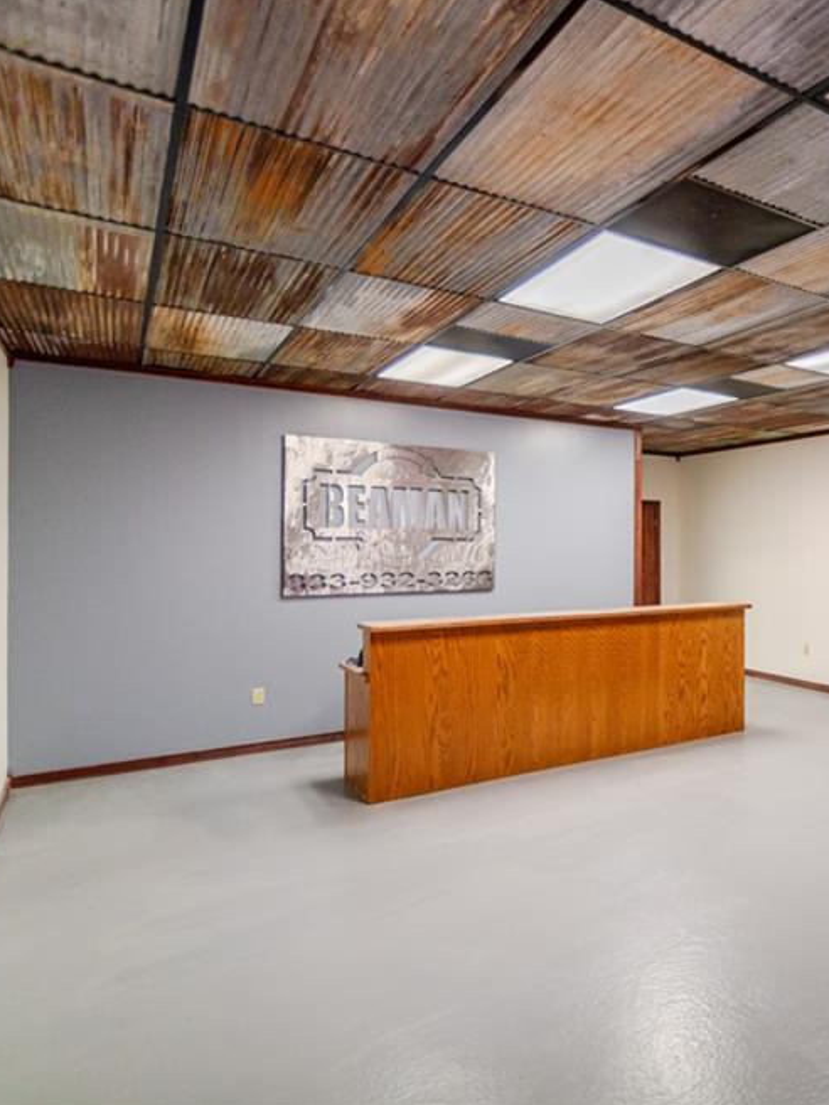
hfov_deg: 46.7
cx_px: 842
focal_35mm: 24
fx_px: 766
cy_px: 540
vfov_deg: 71.6
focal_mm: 16
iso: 400
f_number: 2.8
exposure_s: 1/250
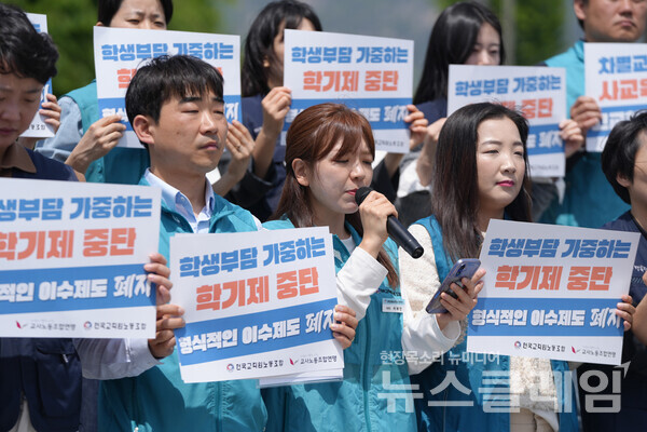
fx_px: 3163
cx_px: 324
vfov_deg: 7.8
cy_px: 216
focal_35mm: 176
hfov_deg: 11.7
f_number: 4.5
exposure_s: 1/1250
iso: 100
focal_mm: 176
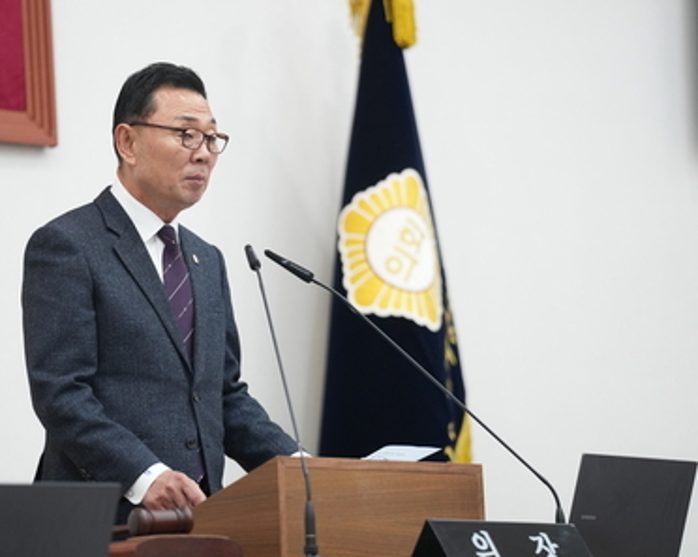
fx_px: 4128
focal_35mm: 200
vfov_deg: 7.7
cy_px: 279
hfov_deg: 9.7
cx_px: 281
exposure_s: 1/320
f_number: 2.8
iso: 2500
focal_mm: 176
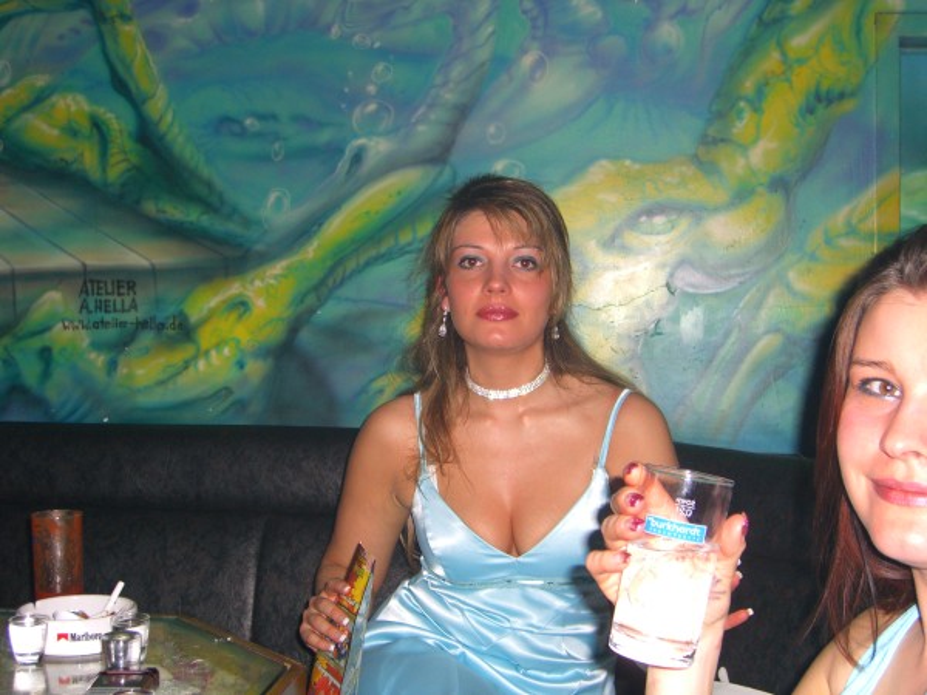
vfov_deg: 31.5
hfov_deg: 41.2
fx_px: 1232
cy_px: 348
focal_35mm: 46
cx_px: 464
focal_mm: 9.5
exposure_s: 1/60
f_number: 3.1
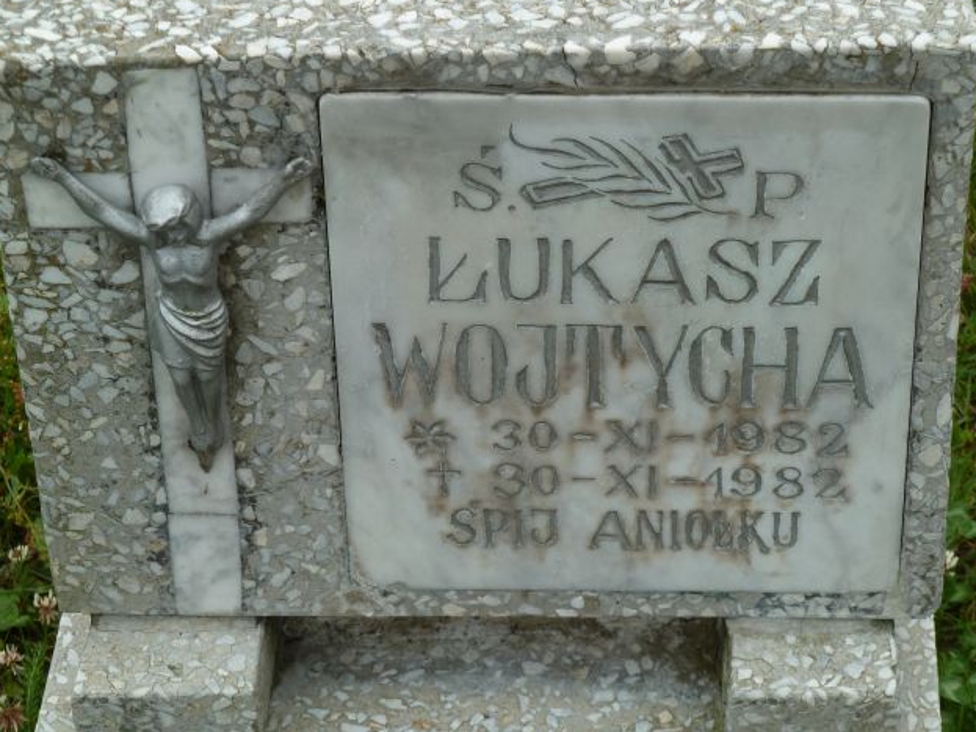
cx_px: 486
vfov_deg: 13.0
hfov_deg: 17.3
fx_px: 3214
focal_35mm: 114
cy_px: 357
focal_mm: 18.2
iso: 80
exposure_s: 1/125
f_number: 4.4
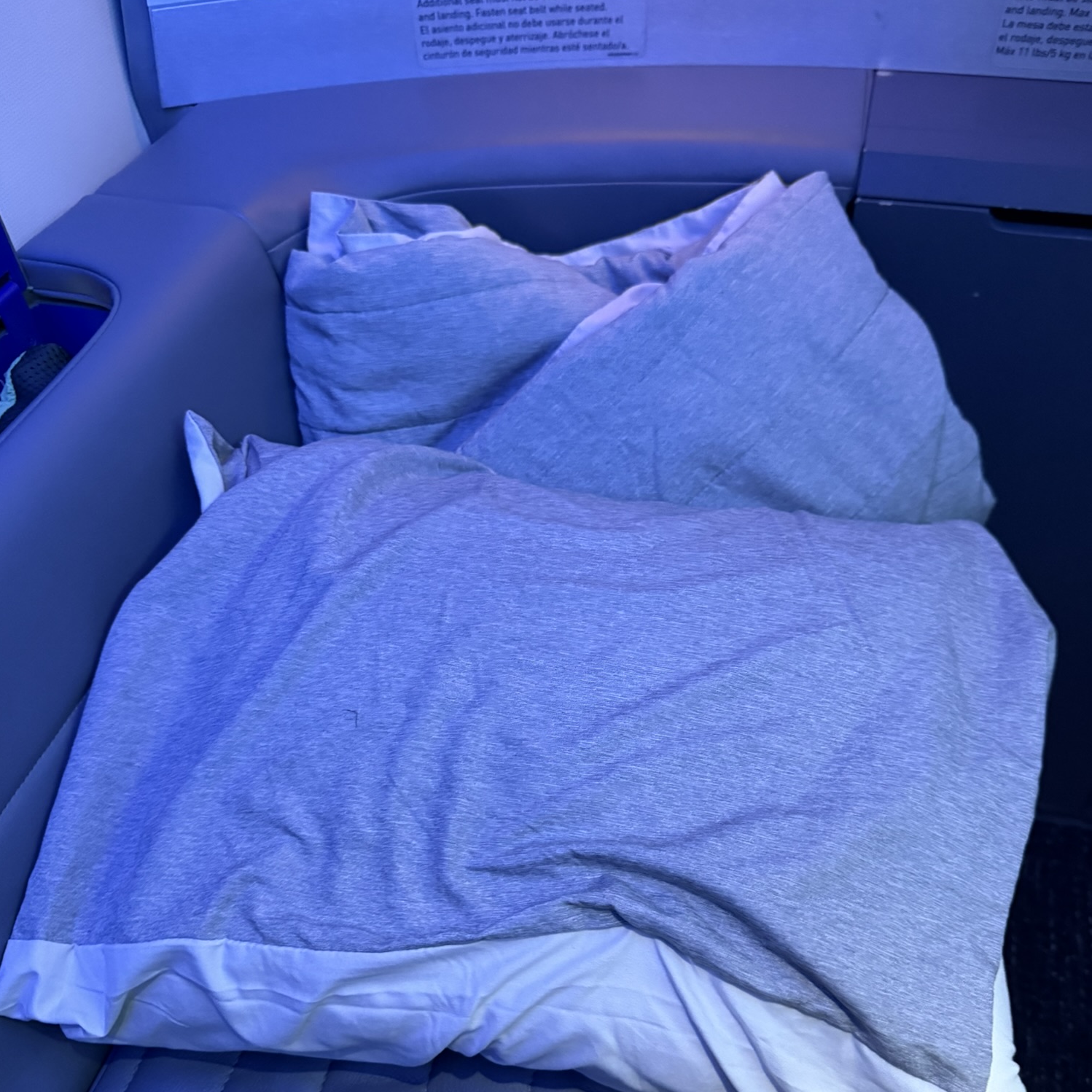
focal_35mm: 29
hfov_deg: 55.6
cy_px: 649
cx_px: 556
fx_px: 1035
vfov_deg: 55.3
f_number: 1.78
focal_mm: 6.76
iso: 640
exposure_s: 1/52
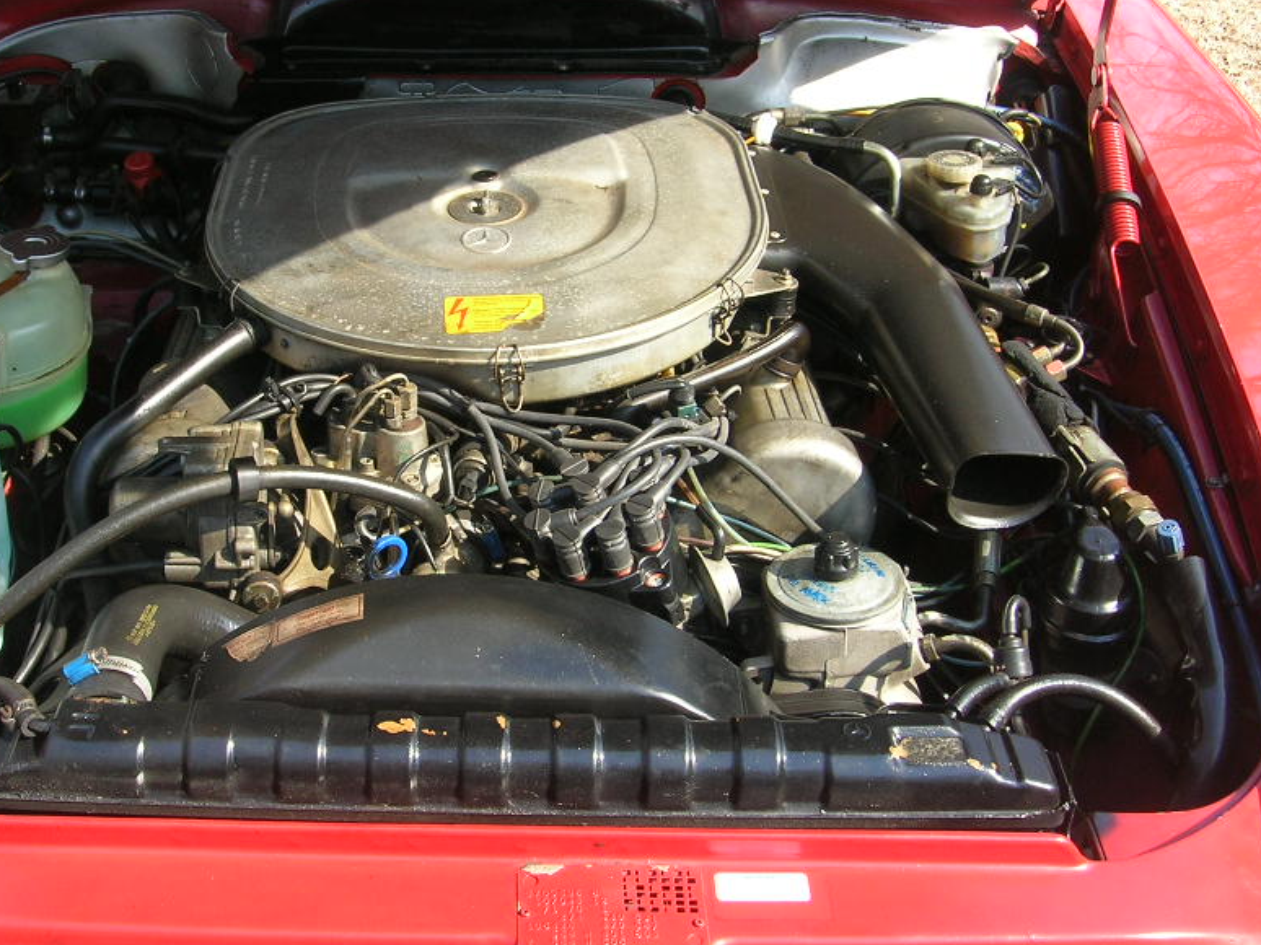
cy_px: 398
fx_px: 1639
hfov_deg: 42.0
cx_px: 526
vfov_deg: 32.1
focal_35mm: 45
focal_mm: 5.7
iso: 50
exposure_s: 1/74
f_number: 4.9
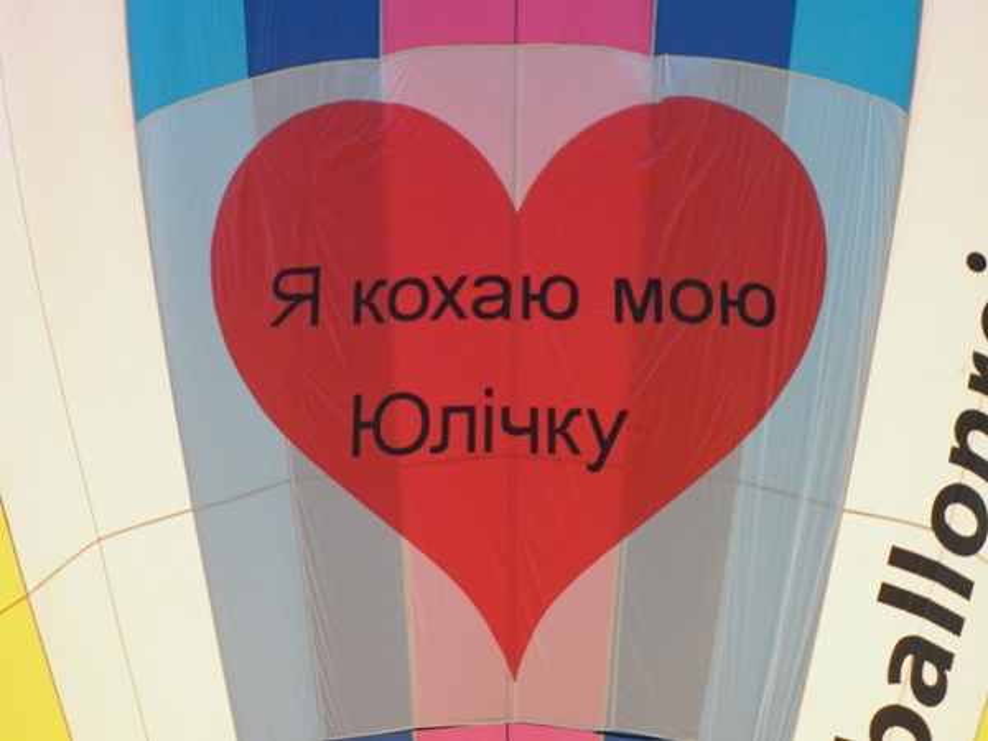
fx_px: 1941
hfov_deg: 28.6
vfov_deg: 21.6
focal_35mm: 68
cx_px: 494
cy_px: 370
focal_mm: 12.3
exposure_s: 1/500
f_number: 4.7
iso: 250
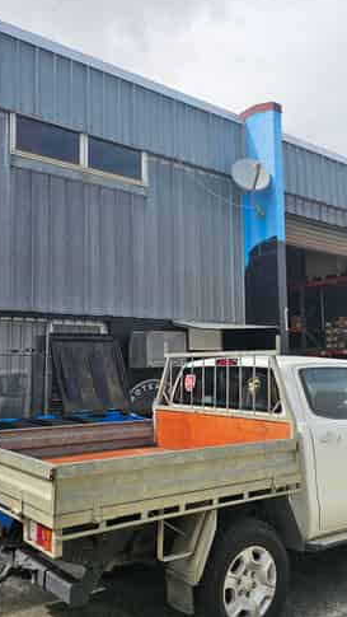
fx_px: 556
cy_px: 305
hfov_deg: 34.5
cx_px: 216
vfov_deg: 58.0
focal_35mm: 34
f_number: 1.7
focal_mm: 6.3
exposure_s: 1/638
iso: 10
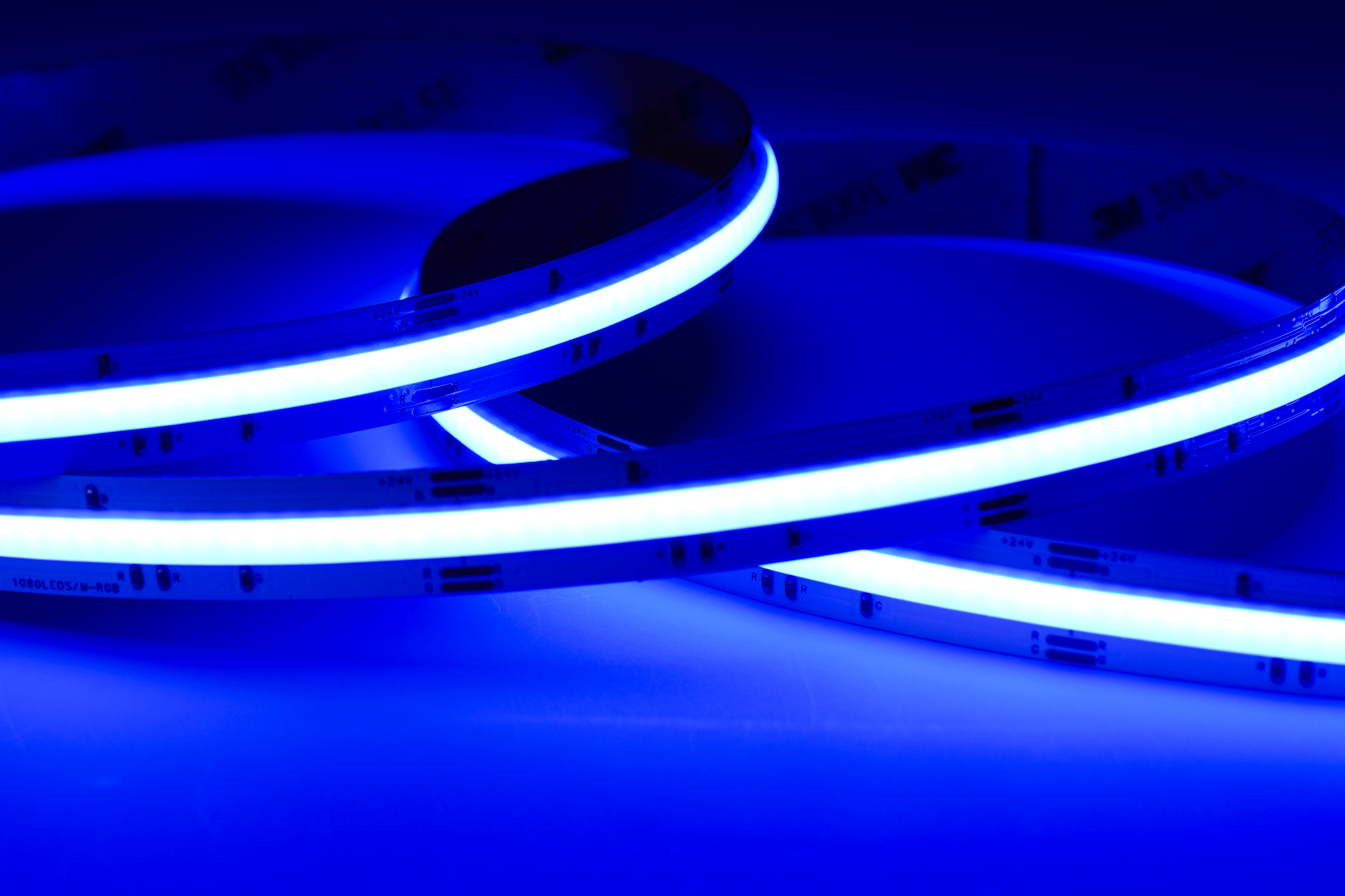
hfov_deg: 15.2
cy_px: 255
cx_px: 439
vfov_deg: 10.1
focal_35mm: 135
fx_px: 5044
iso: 64
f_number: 10
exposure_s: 1/40
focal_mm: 74
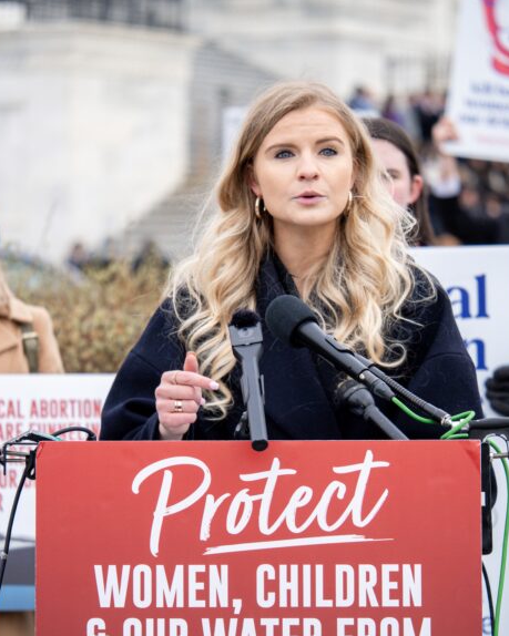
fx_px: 3937
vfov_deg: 9.2
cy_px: 317
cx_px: 256
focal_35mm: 209
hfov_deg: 7.4
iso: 100
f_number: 2.8
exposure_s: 1/500
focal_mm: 80
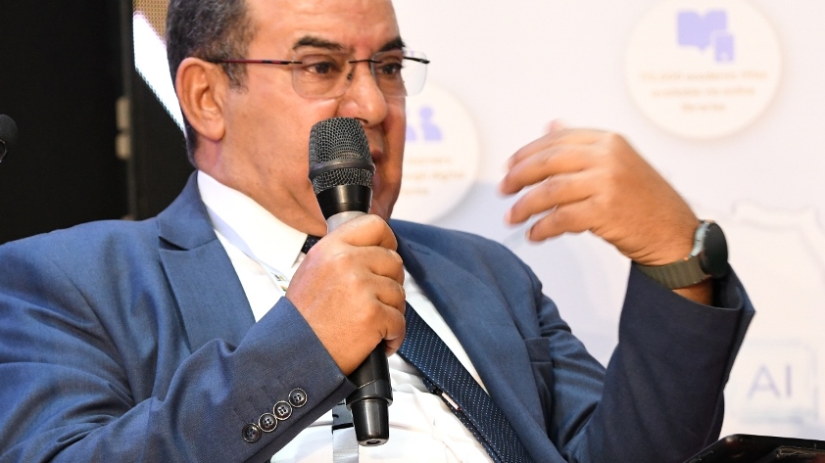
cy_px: 412
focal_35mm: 458
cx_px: 351
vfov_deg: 2.6
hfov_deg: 4.7
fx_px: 10016
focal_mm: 230
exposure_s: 1/100
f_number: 5.3
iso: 3200
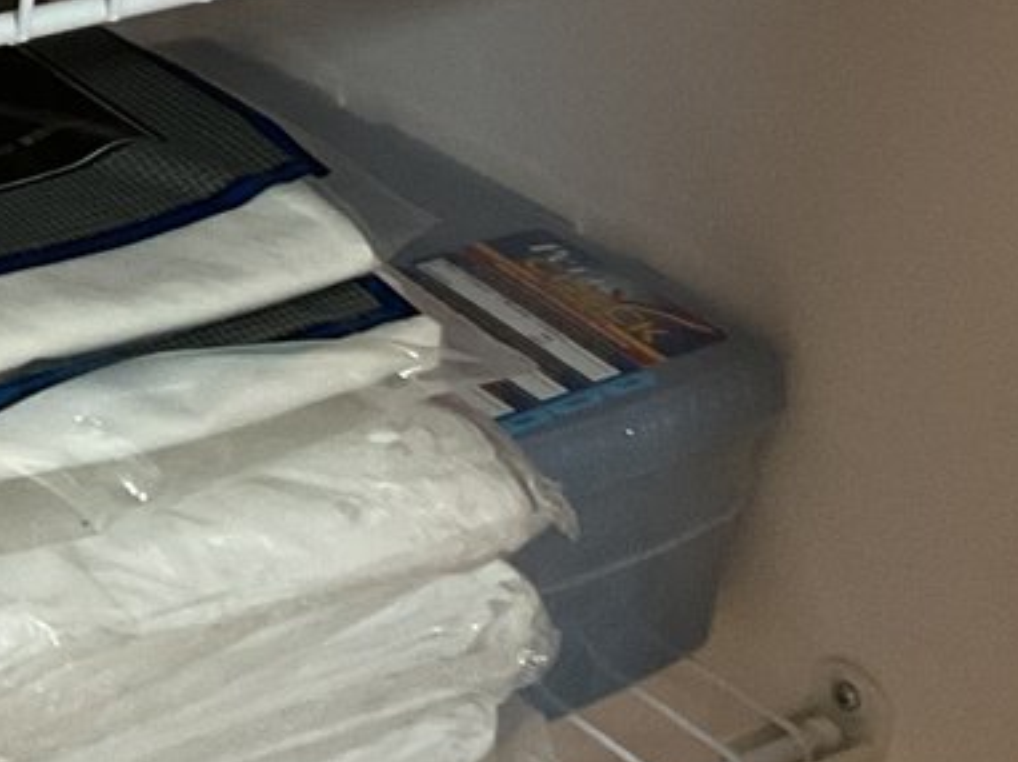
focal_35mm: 115
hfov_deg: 16.4
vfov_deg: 12.2
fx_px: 3380
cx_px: -215
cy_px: -422
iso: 200
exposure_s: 1/60
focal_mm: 3
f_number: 1.8
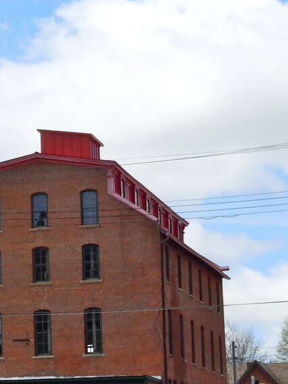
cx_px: 95
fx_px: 843
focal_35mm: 76
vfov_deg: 25.6
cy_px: 237
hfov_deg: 19.3
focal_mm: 9.6
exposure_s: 1/500
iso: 100
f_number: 4.9
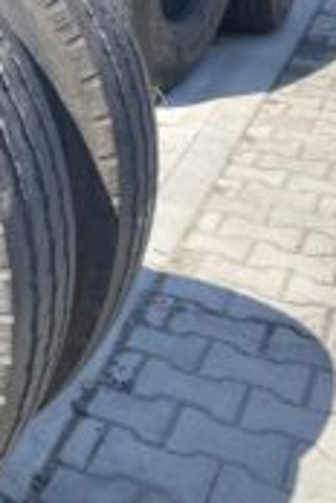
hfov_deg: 17.5
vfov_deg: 30.1
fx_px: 938
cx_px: -220
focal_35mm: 67
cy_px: 227
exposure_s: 1/1007
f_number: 1.8
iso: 32
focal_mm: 4.25
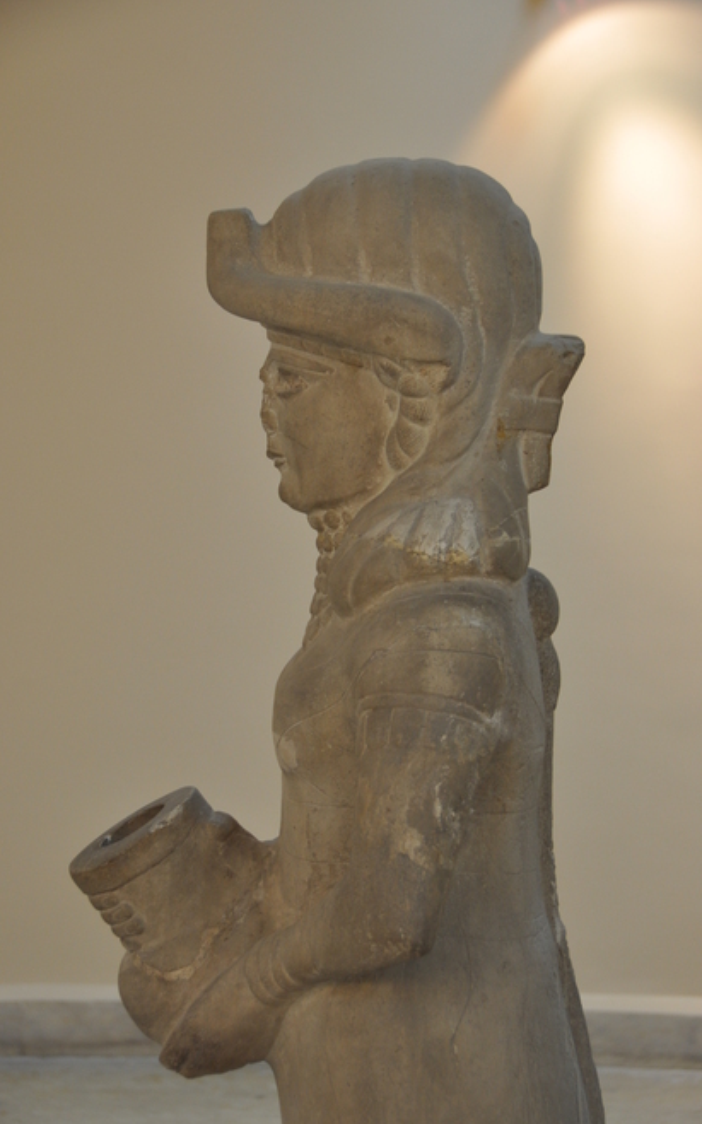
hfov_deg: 15.4
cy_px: 562
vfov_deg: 24.5
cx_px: 344
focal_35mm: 85
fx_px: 2588
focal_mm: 55
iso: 500
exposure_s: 1/30
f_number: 4.8
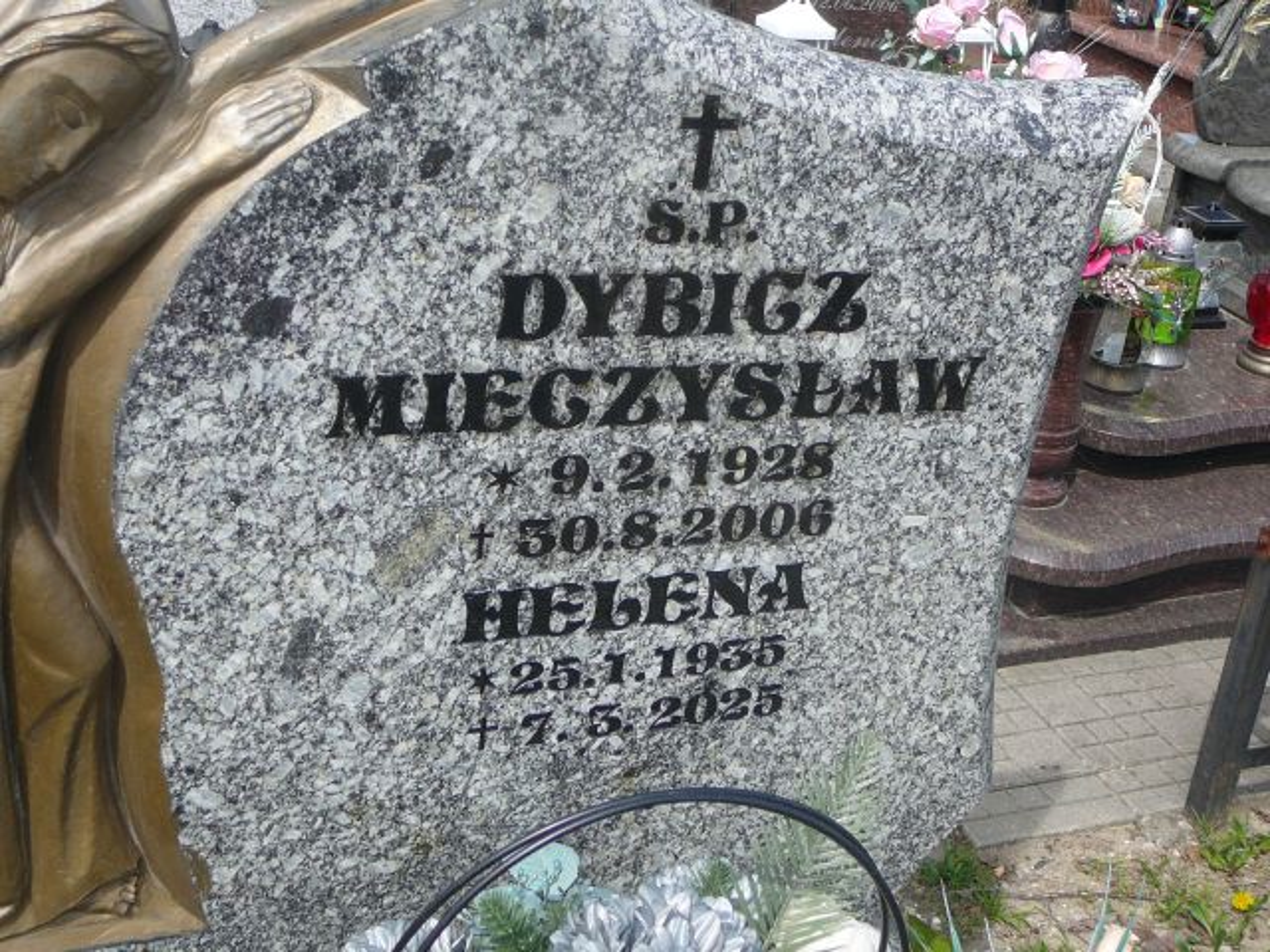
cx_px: 635
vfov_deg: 29.7
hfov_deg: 38.9
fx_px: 1798
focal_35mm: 49
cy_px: 476
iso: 80
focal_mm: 7.3
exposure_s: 1/500
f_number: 3.4
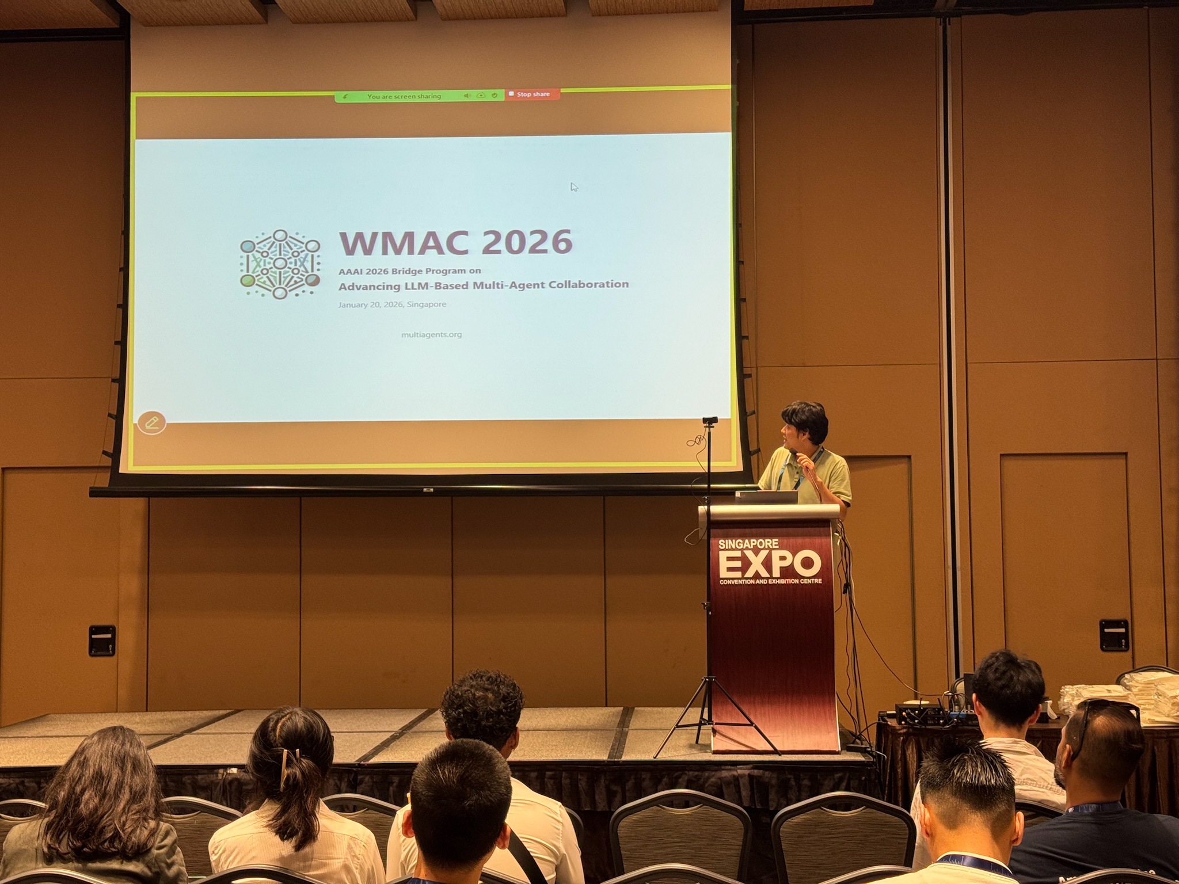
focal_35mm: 48
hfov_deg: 39.7
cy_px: 442
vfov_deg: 30.3
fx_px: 1635
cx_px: 590
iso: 80
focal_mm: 6.76
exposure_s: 1/60
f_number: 1.78
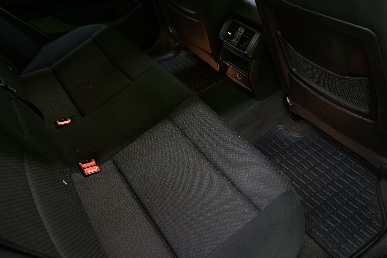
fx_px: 355
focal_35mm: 33
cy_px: 129
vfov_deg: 40.0
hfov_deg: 57.2
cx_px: 194
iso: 2000
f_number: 5
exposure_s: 1/20
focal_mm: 33
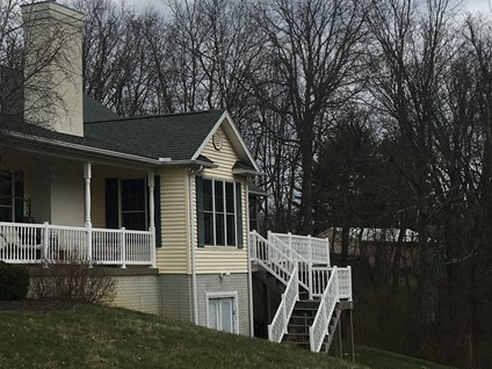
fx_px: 995
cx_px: -3
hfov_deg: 26.3
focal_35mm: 70
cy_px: 117
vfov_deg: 20.9
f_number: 2.2
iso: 25
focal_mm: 4.15
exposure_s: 1/1508
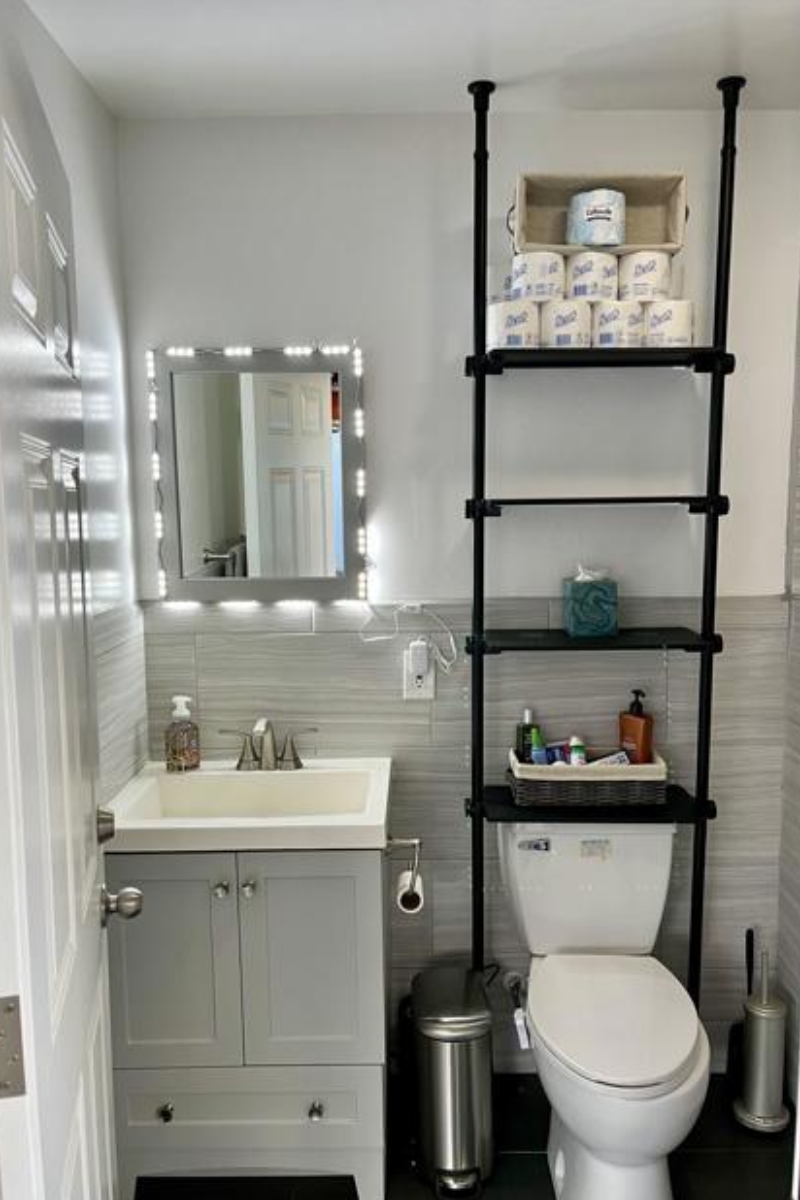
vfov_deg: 65.5
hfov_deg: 46.4
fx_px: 933
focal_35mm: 28
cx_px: 408
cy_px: 616
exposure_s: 1/60
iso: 125
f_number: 1.6
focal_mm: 5.1
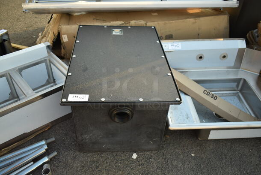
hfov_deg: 59.4
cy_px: 88
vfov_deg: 41.8
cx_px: 130
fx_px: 229
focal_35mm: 32
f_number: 3.8
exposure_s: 1/125
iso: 220
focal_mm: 21
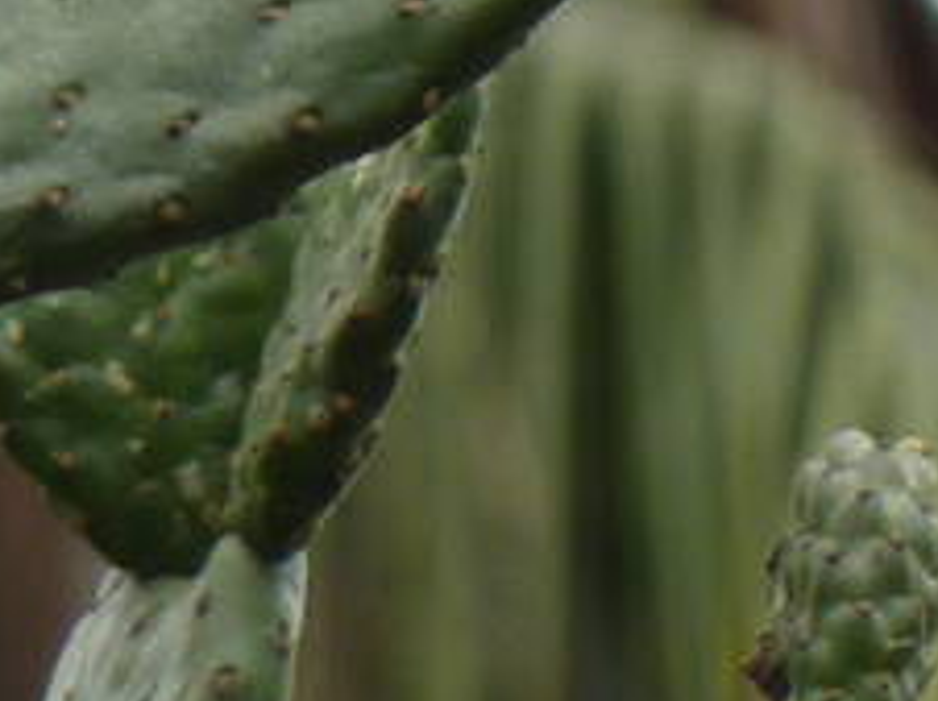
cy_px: -709
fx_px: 57521
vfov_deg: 0.7
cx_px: -1104
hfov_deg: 0.9
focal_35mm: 2125
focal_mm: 49.2
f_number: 4.9
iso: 80
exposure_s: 1/125
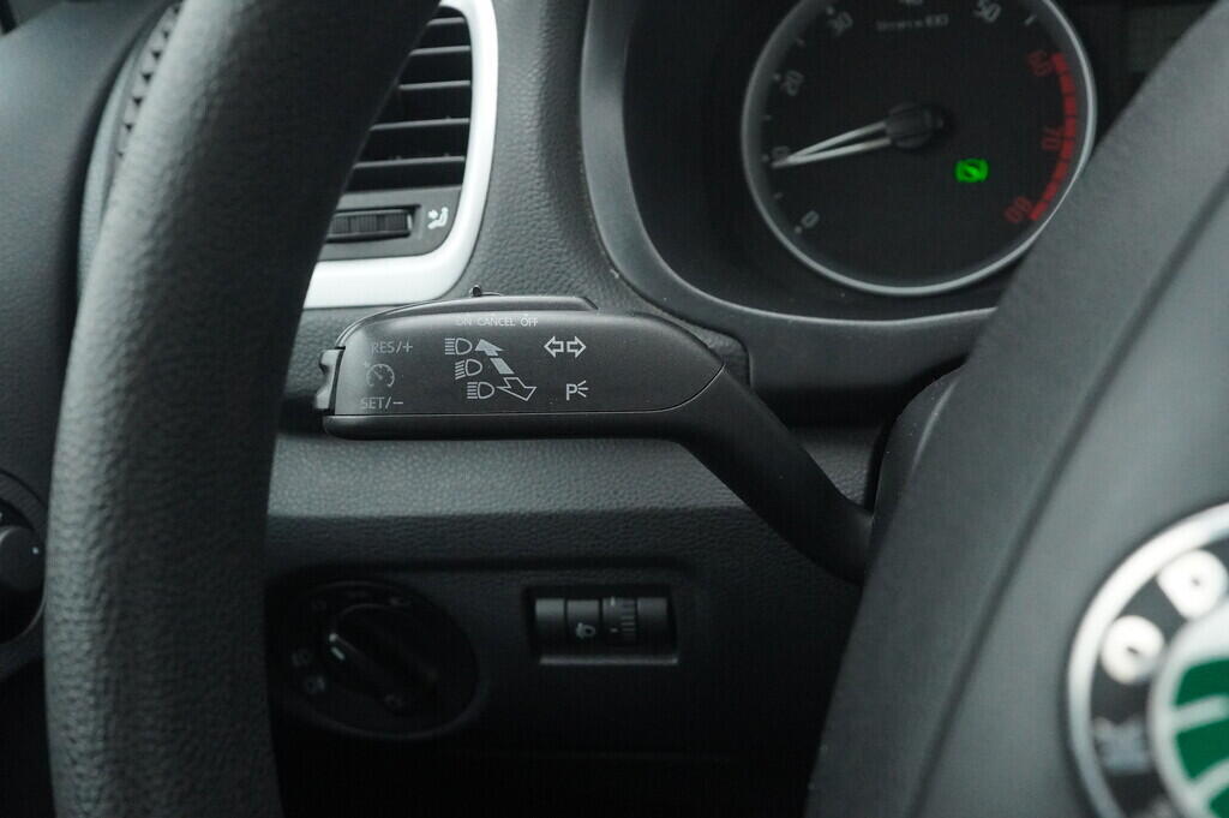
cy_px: 409
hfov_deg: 53.2
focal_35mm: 36
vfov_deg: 36.8
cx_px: 614
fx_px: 1228
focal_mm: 24
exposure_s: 1/320
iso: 6400
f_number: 5.6
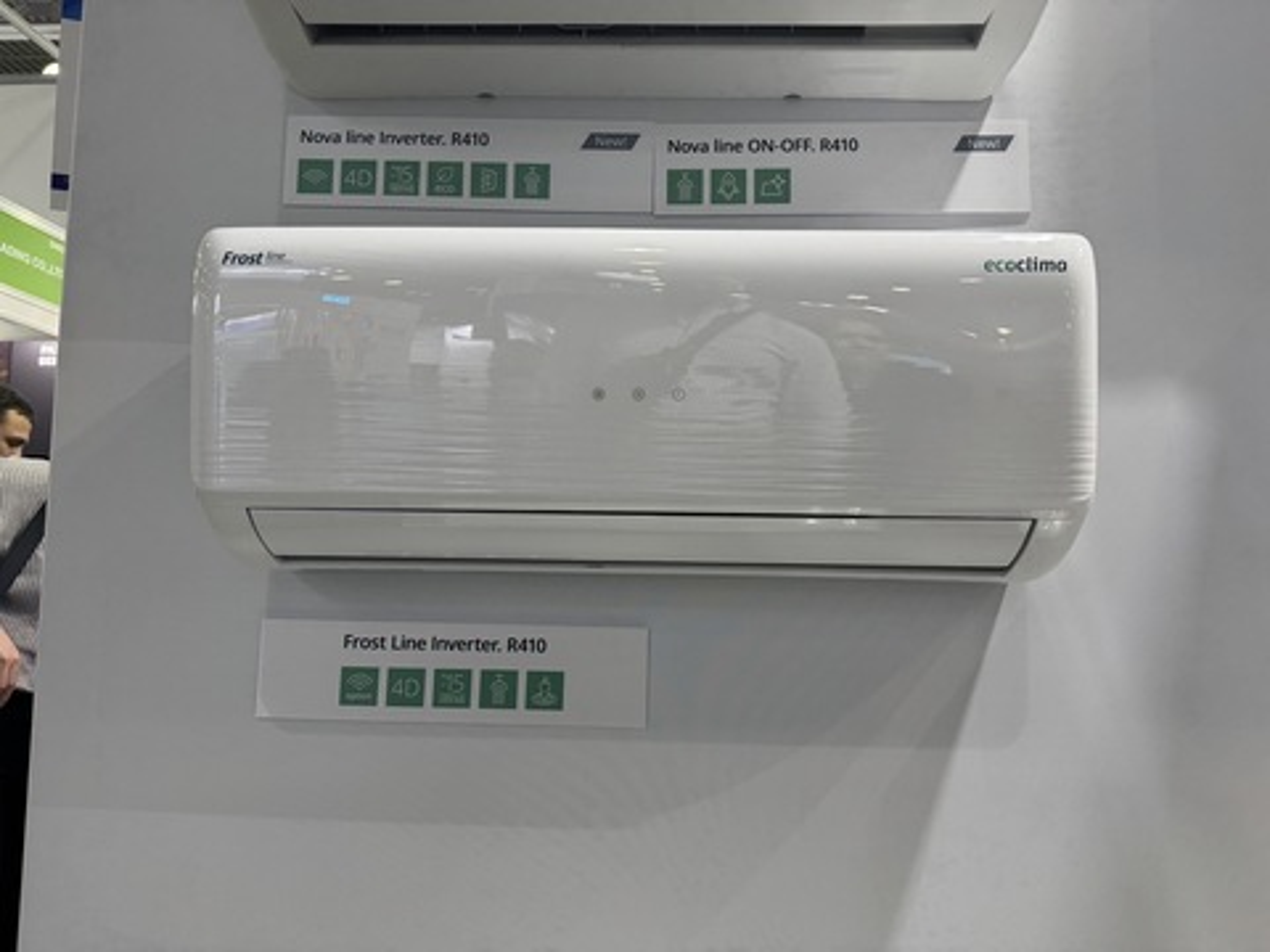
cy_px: 476
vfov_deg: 56.8
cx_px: 635
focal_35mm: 24
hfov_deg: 71.6
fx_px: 881
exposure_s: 1/100
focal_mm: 6.76
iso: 160
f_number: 1.78
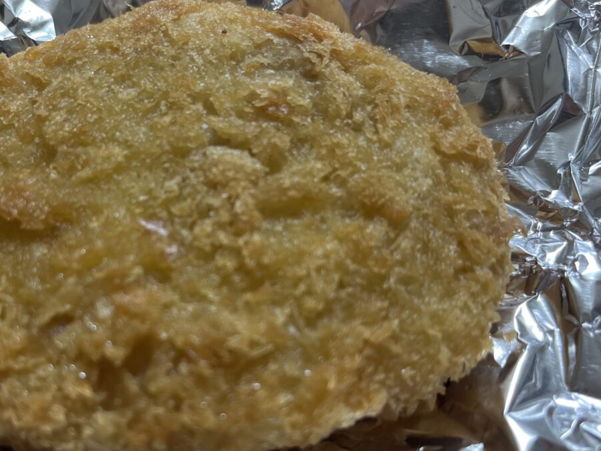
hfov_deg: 49.1
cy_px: 251
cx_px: 192
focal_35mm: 37
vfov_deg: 38.6
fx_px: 643
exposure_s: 1/100
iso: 125
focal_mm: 5.1
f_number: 1.6
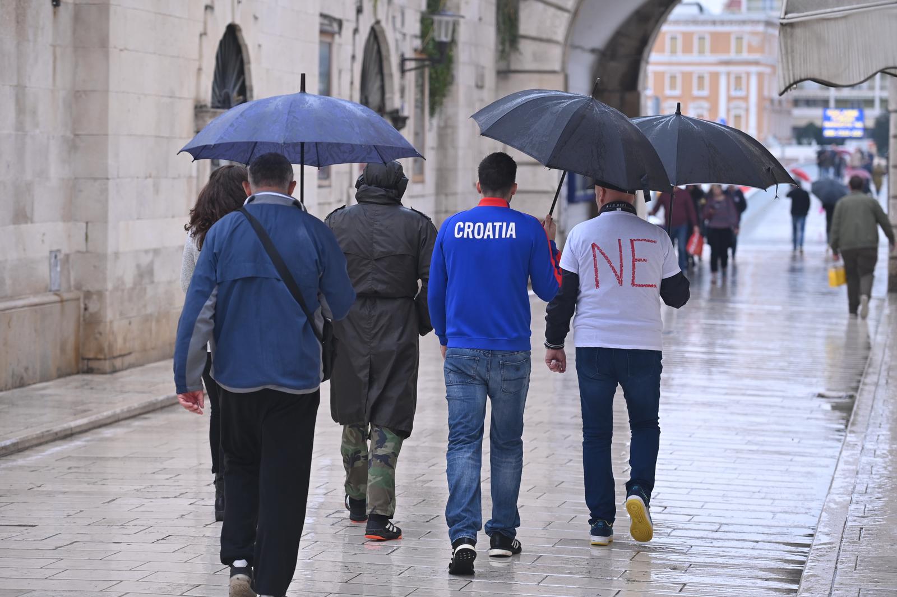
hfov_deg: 18.3
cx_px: 448
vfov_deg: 12.2
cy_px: 298
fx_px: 2788
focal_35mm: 112
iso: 450
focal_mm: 112
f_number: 5.6
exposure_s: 1/500
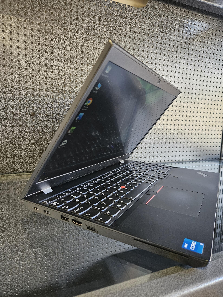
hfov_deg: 58.9
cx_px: 112
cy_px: 148
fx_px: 198
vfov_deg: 73.9
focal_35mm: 23
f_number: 1.8
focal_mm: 5.4
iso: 400
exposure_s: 1/100
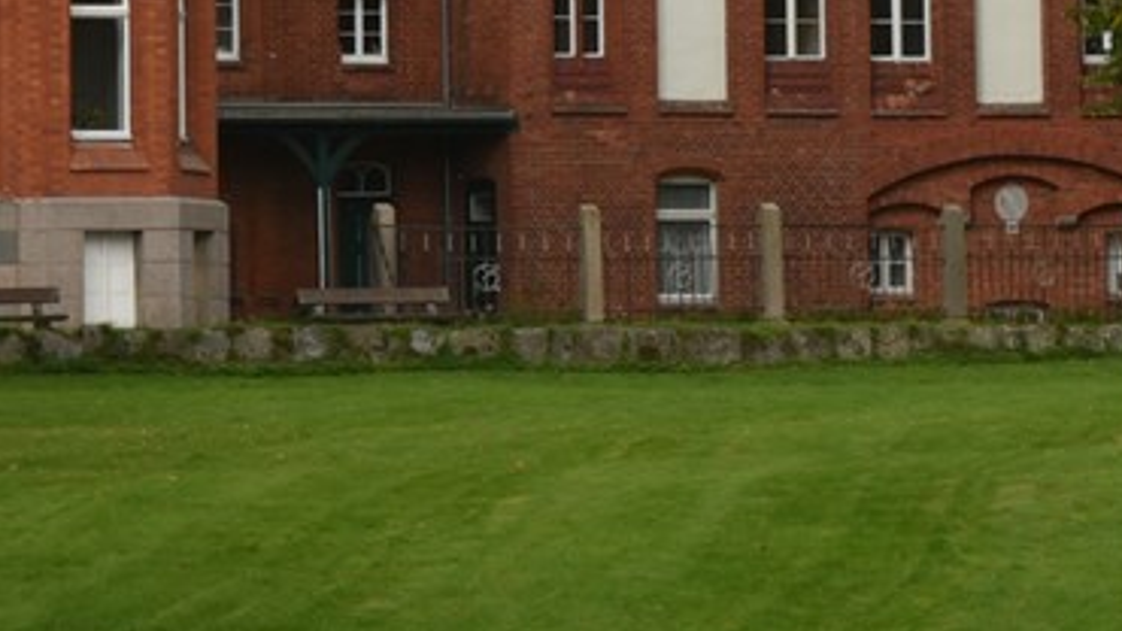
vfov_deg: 3.1
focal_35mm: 385
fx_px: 11452
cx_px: 773
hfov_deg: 5.6
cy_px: -724
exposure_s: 1/250
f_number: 8
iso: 250
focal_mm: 85
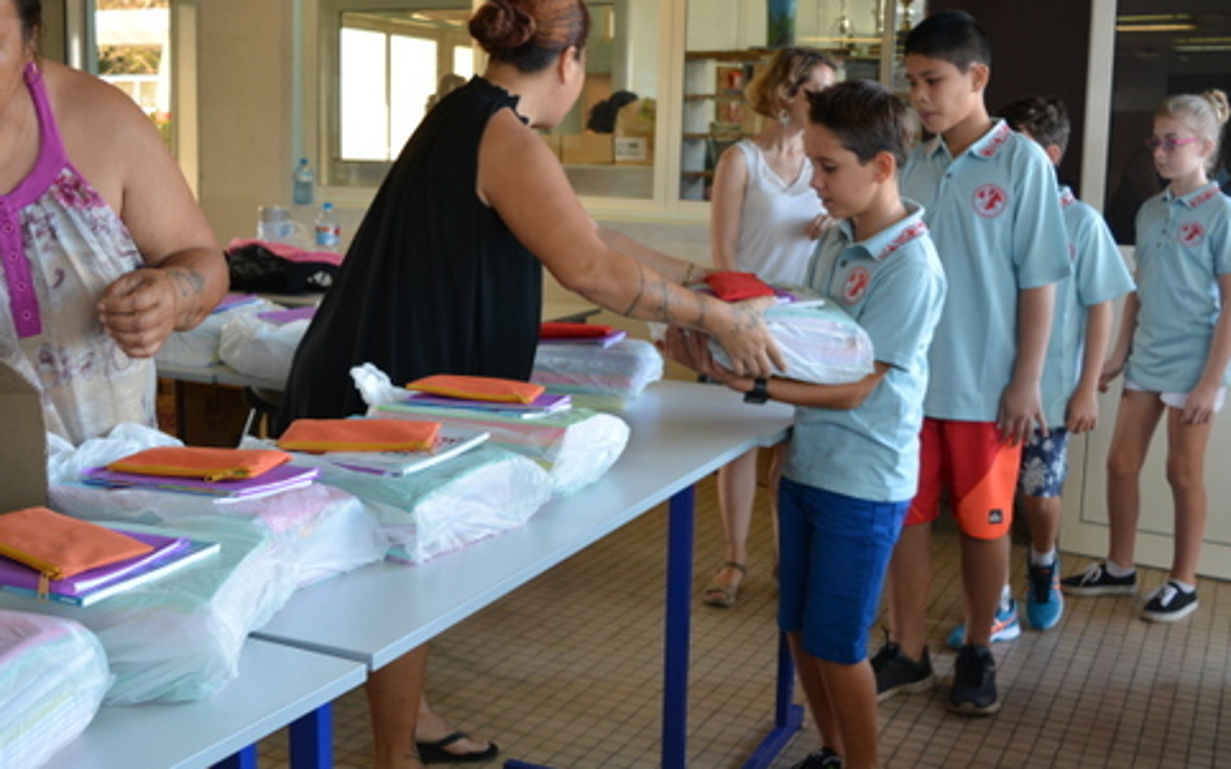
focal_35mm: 43
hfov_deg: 46.5
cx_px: 610
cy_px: 384
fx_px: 1431
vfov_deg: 30.1
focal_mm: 21
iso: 400
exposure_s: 1/60
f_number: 4
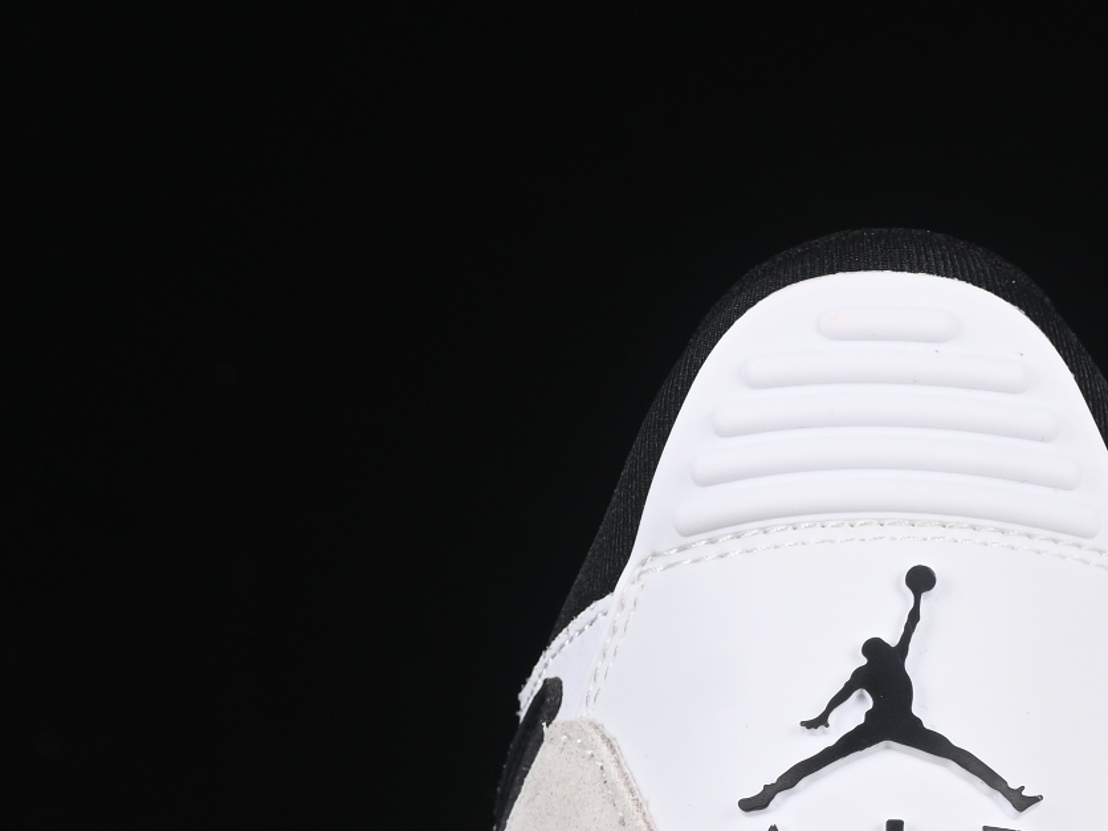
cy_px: 657
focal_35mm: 240
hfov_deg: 8.2
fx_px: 7682
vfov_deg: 6.2
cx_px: 1279
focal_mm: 50
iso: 160
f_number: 8
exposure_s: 1/80
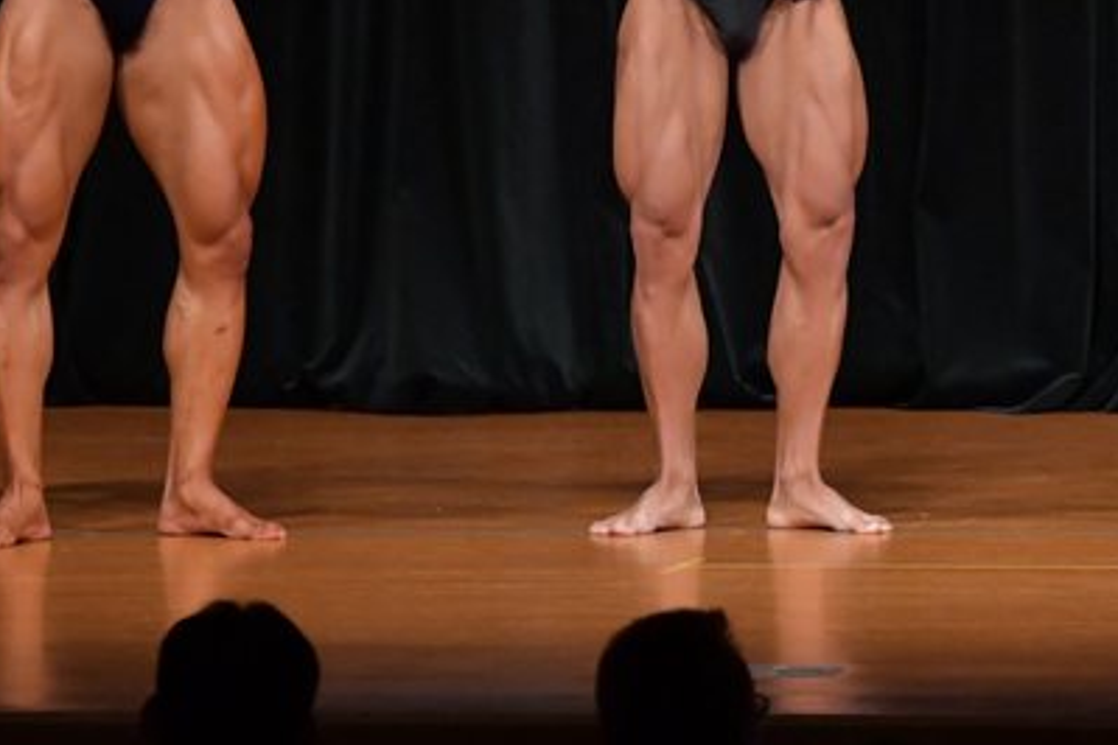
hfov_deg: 3.9
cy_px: 42
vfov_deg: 2.6
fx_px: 16272
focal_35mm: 524
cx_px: 559
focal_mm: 180
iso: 5000
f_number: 5.6
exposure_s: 1/400
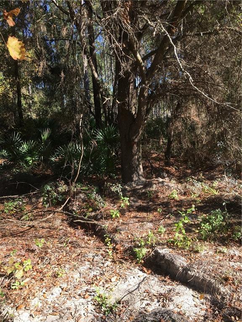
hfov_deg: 48.2
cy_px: 161
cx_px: 121
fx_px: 270
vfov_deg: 61.7
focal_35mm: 29
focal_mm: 4.15
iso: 25
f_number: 2.2
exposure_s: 1/308
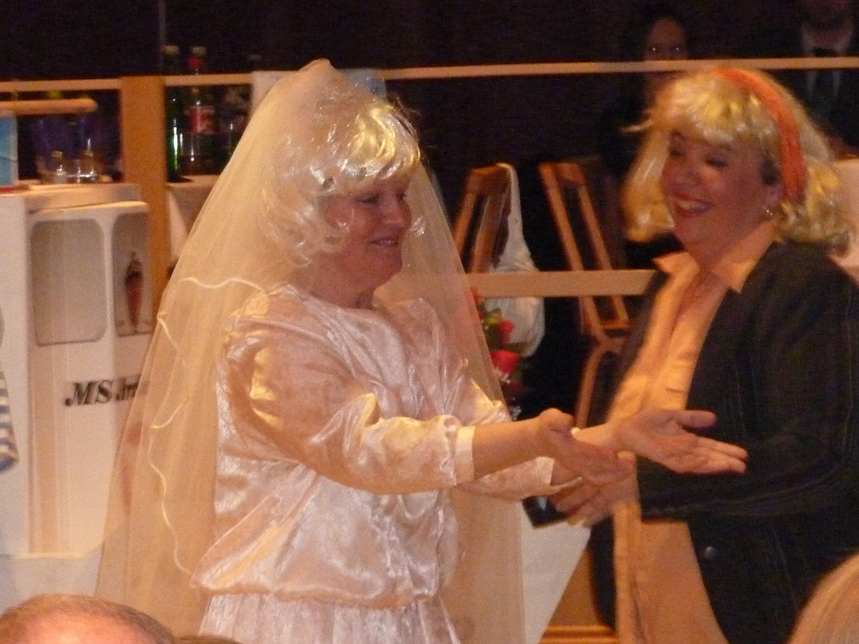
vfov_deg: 8.1
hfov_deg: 10.8
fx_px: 4540
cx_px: 472
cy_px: 264
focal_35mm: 183
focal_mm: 19.5
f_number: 4.4
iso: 1000
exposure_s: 1/40
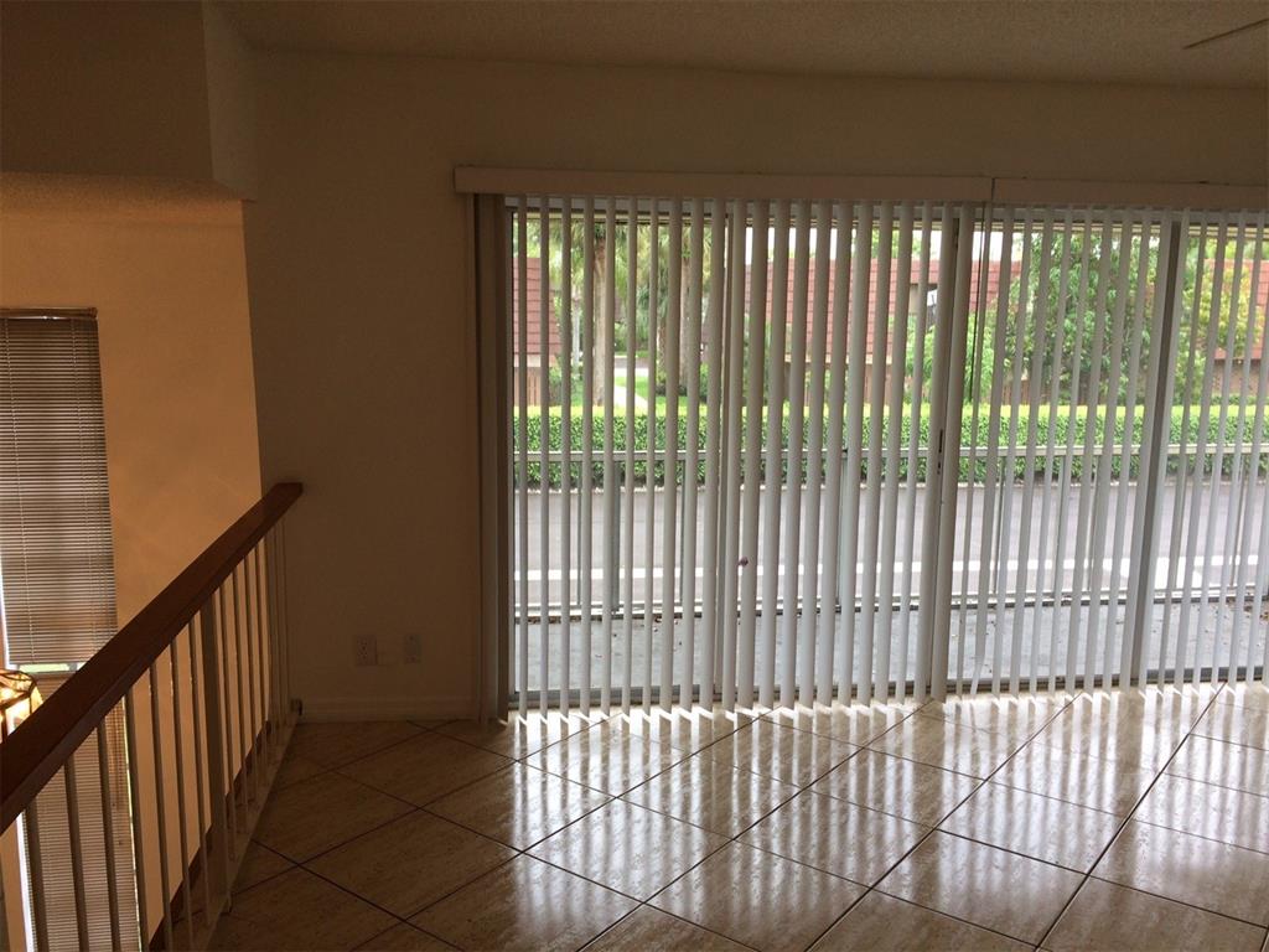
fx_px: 1063
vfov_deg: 48.2
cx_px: 634
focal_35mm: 29
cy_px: 476
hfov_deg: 61.7
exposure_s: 1/120
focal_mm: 4.15
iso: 50
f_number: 2.2
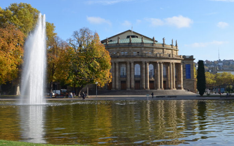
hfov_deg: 56.7
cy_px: 75
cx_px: 117
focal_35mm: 34
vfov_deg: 37.3
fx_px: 217
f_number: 8
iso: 160
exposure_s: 1/250
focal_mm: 22
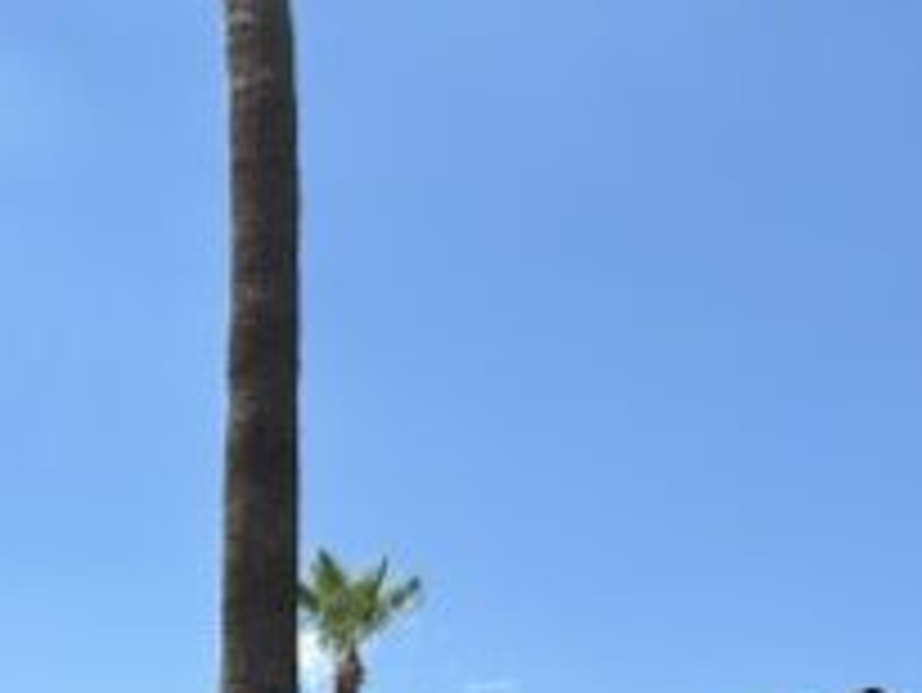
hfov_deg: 25.2
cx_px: 180
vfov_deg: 18.4
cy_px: 832
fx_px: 2025
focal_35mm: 76
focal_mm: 5.7
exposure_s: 1/4115
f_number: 1.5
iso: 50
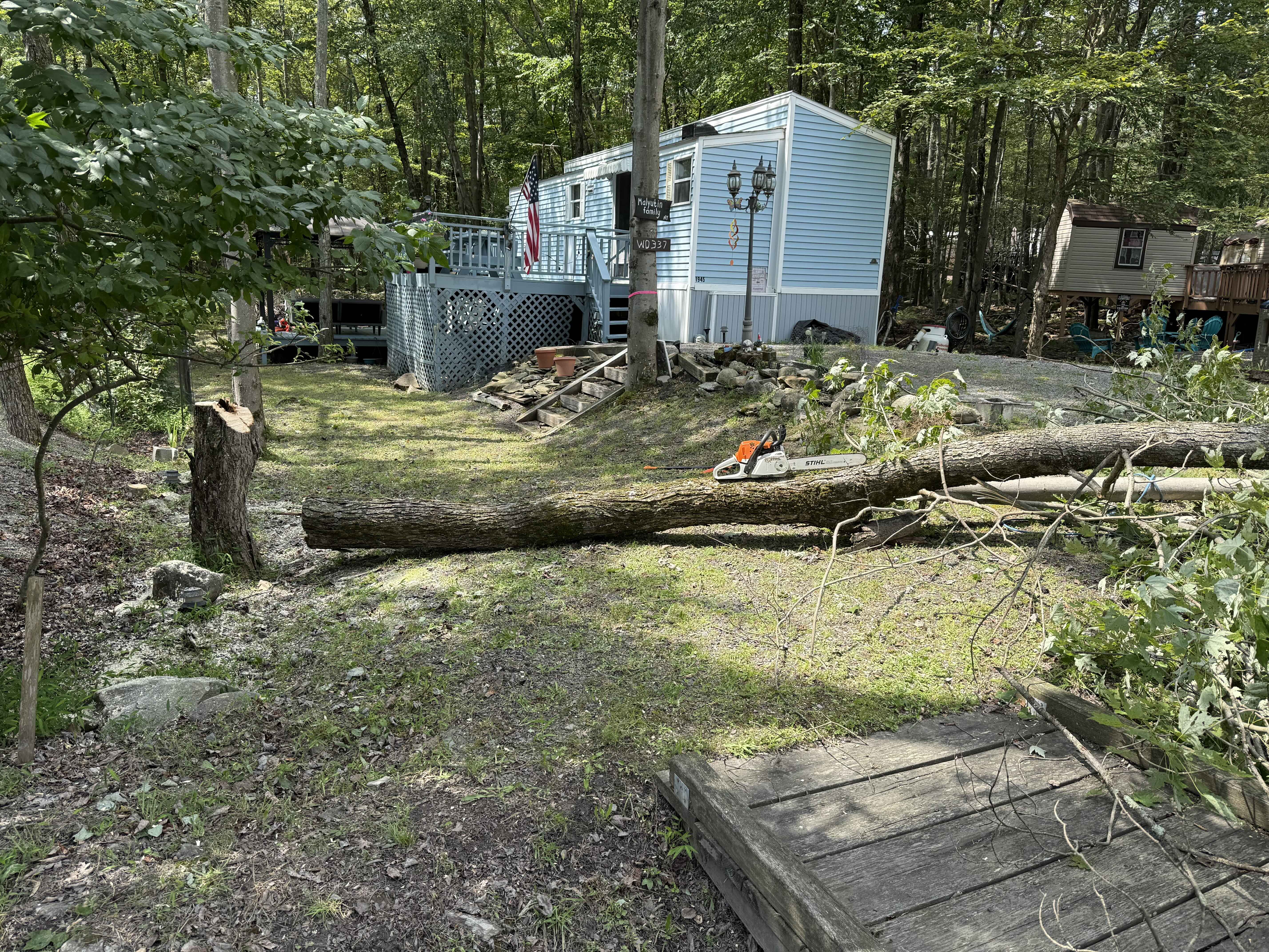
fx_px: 880
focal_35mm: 24
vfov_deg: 56.8
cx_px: 634
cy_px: 476
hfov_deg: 71.6
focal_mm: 6.76
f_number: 1.78
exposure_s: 1/1032
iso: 80
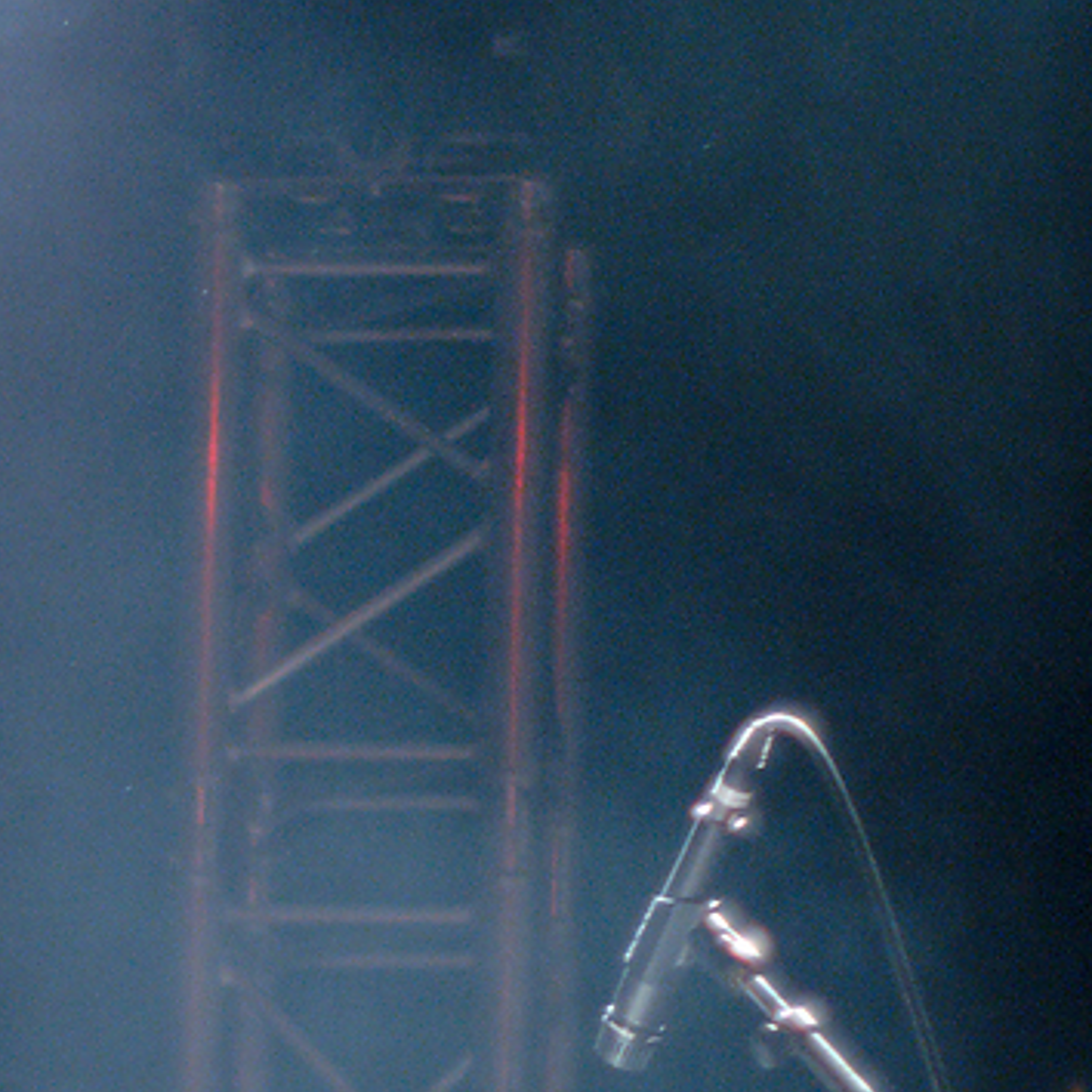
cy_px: 839
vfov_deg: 10.8
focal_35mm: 162
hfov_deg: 10.6
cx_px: -213
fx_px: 5782
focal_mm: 50
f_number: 1.4
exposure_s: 1/160
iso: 200
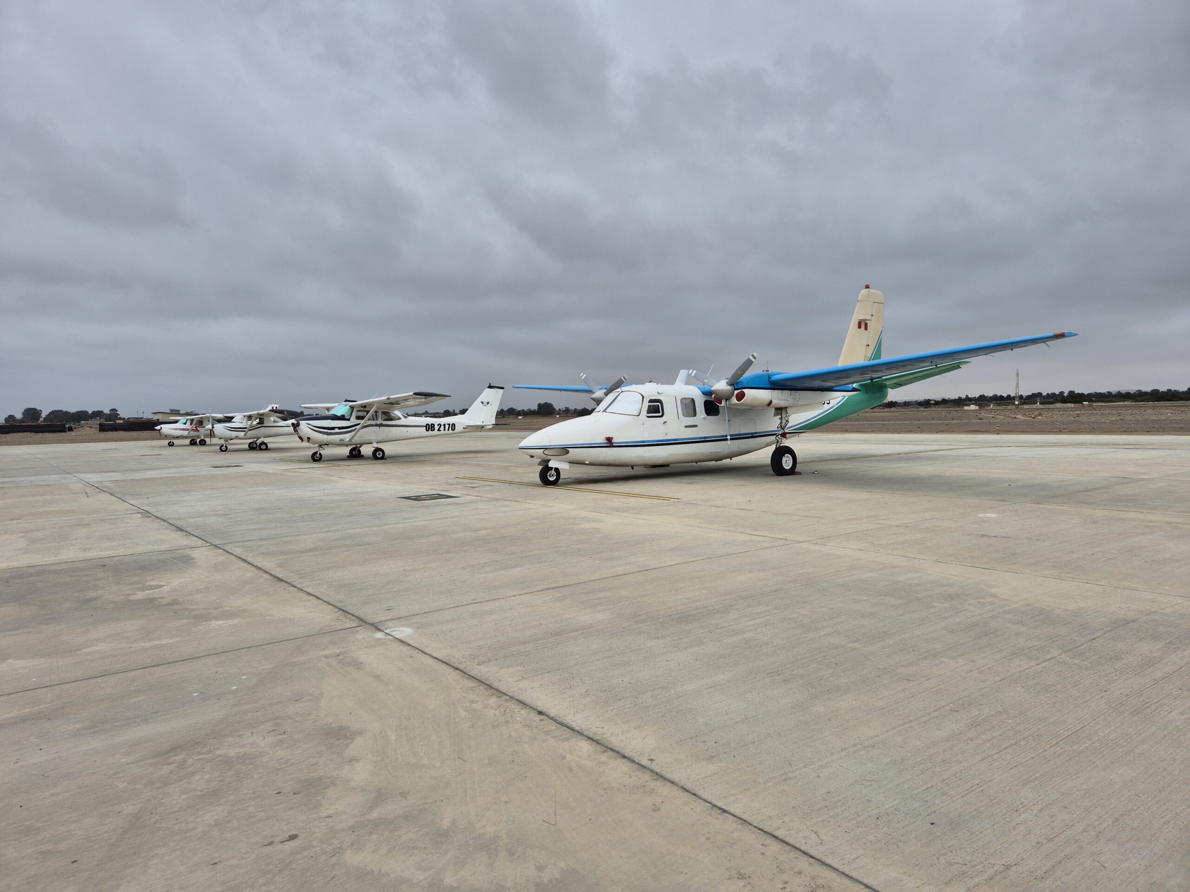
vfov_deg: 58.9
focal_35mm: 23
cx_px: 595
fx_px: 791
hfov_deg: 73.9
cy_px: 446
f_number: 1.8
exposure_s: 1/2984
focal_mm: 5.4
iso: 25
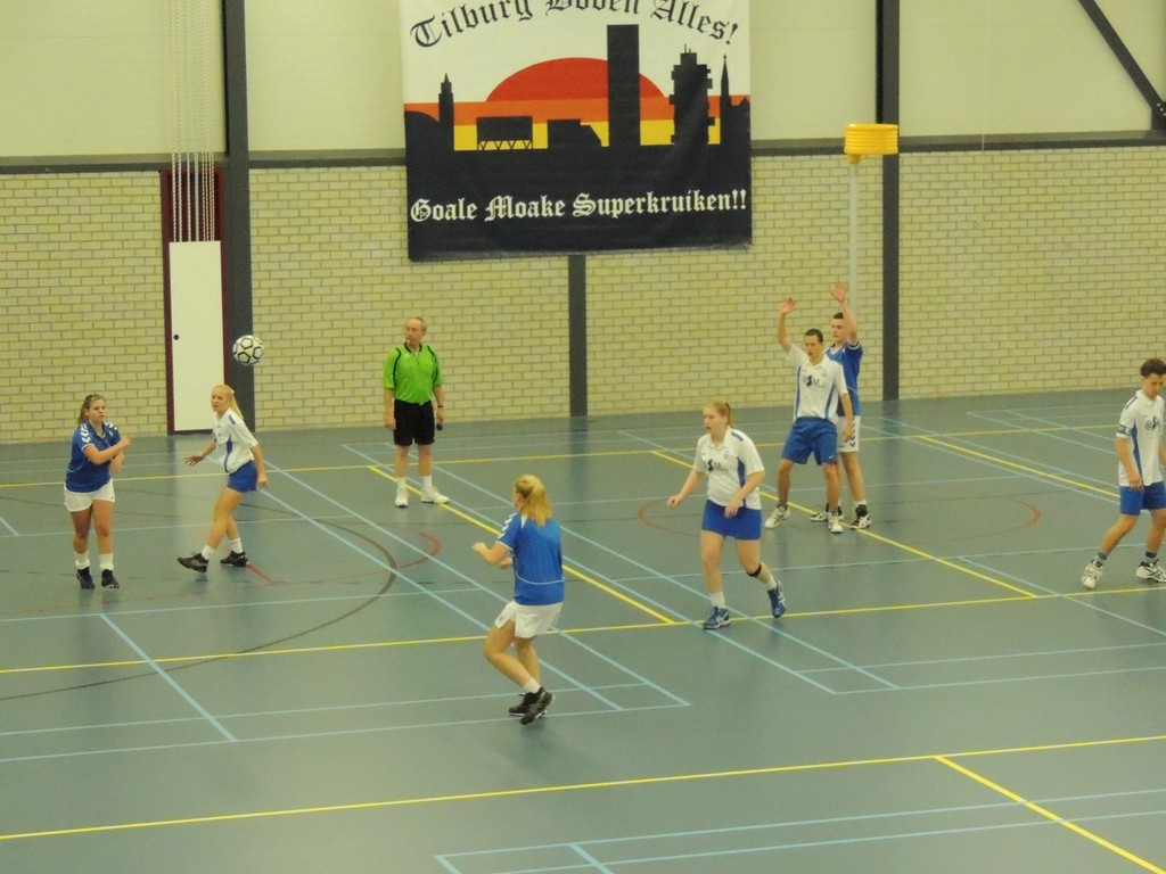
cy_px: 437
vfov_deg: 14.8
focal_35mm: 100
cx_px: 583
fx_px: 3368
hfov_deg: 19.6
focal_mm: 17.8
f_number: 4.1
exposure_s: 1/200
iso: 3200
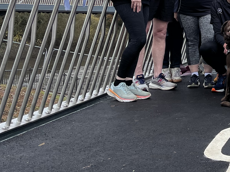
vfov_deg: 16.2
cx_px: 340
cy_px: -45
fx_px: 578
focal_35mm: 87
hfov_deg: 19.7
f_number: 1.6
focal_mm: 5.1
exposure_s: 1/827
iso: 50
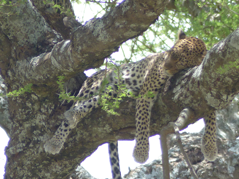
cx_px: 120
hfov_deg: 1.7
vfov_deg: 1.2
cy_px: 90
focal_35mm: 1200
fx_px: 8285
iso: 100
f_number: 2.8
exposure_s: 1/500
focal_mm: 108
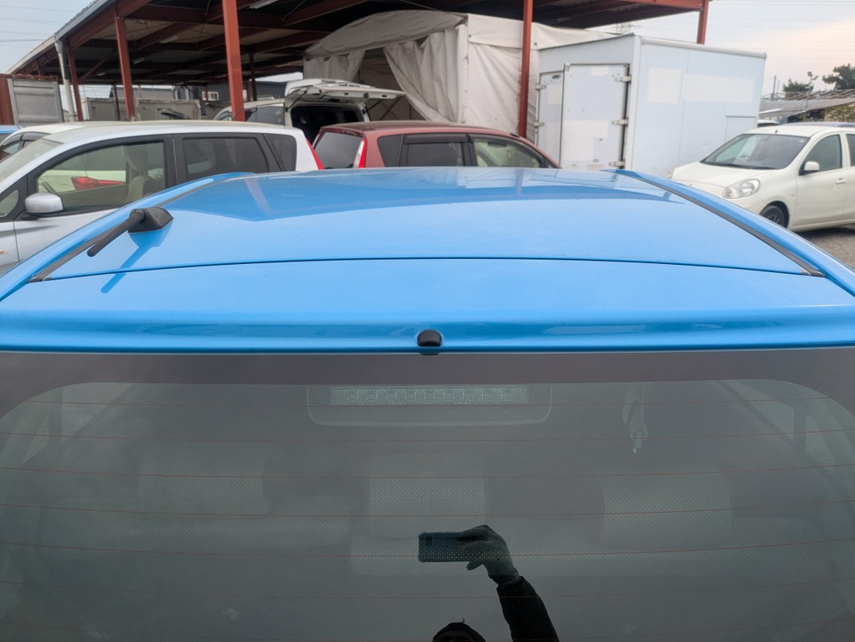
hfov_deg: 69.4
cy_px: 321
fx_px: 618
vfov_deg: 54.9
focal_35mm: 25
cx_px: 428
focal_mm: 5.43
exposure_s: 1/935
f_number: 1.89
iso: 55
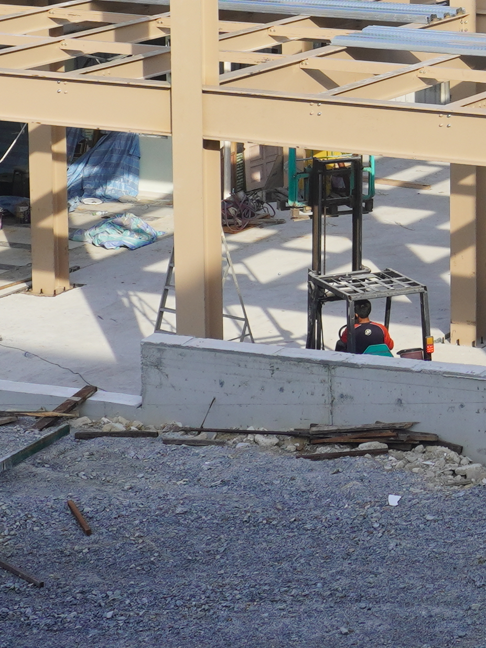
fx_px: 2621
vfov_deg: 13.9
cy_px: -12
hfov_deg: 10.3
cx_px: 666
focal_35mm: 140
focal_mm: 20
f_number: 9
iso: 100
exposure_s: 1/125
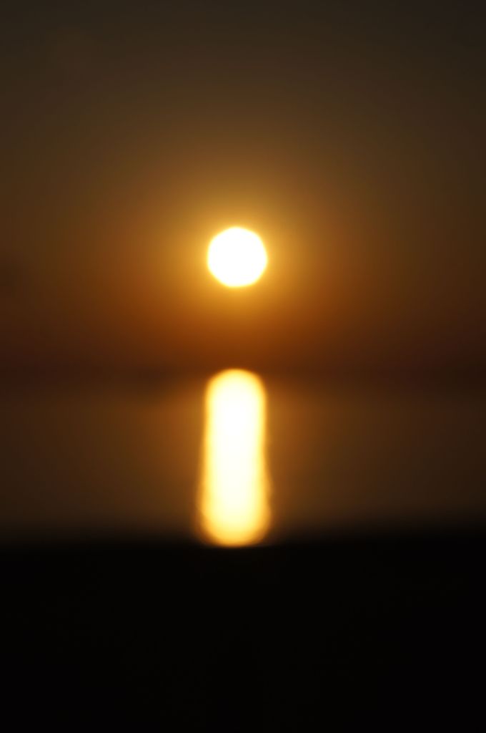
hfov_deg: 12.1
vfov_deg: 18.2
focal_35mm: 112
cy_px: 366
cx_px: 243
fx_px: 2284
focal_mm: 75
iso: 100
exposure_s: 1/4000
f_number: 11
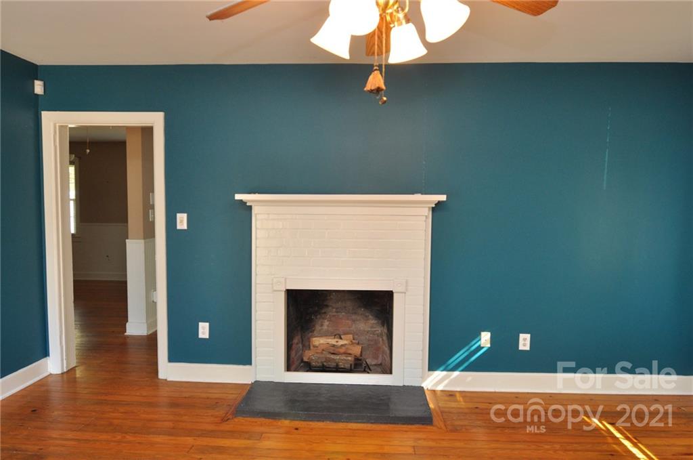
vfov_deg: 59.3
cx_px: 346
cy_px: 230
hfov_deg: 81.3
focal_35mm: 21
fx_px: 404
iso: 560
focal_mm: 14
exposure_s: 1/60
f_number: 4
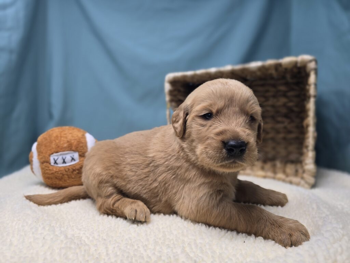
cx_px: 175
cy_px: 132
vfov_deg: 58.9
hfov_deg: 73.9
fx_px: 233
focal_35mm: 23
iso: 80
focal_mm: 6.3
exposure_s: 1/120
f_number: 1.7
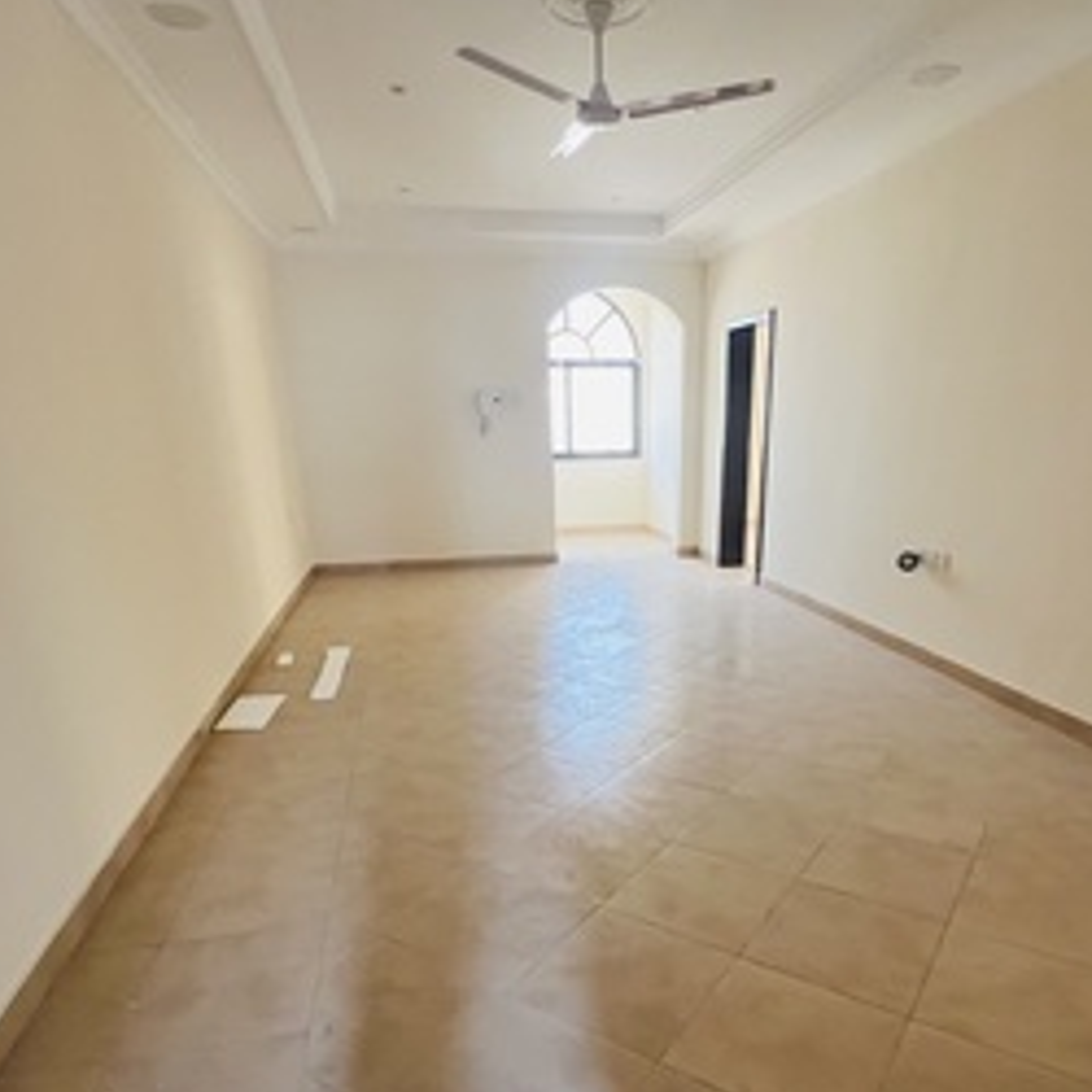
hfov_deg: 72.0
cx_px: 596
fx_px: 749
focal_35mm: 21
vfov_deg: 70.4
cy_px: 714
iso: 320
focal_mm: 1.57
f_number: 1.8
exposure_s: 1/60
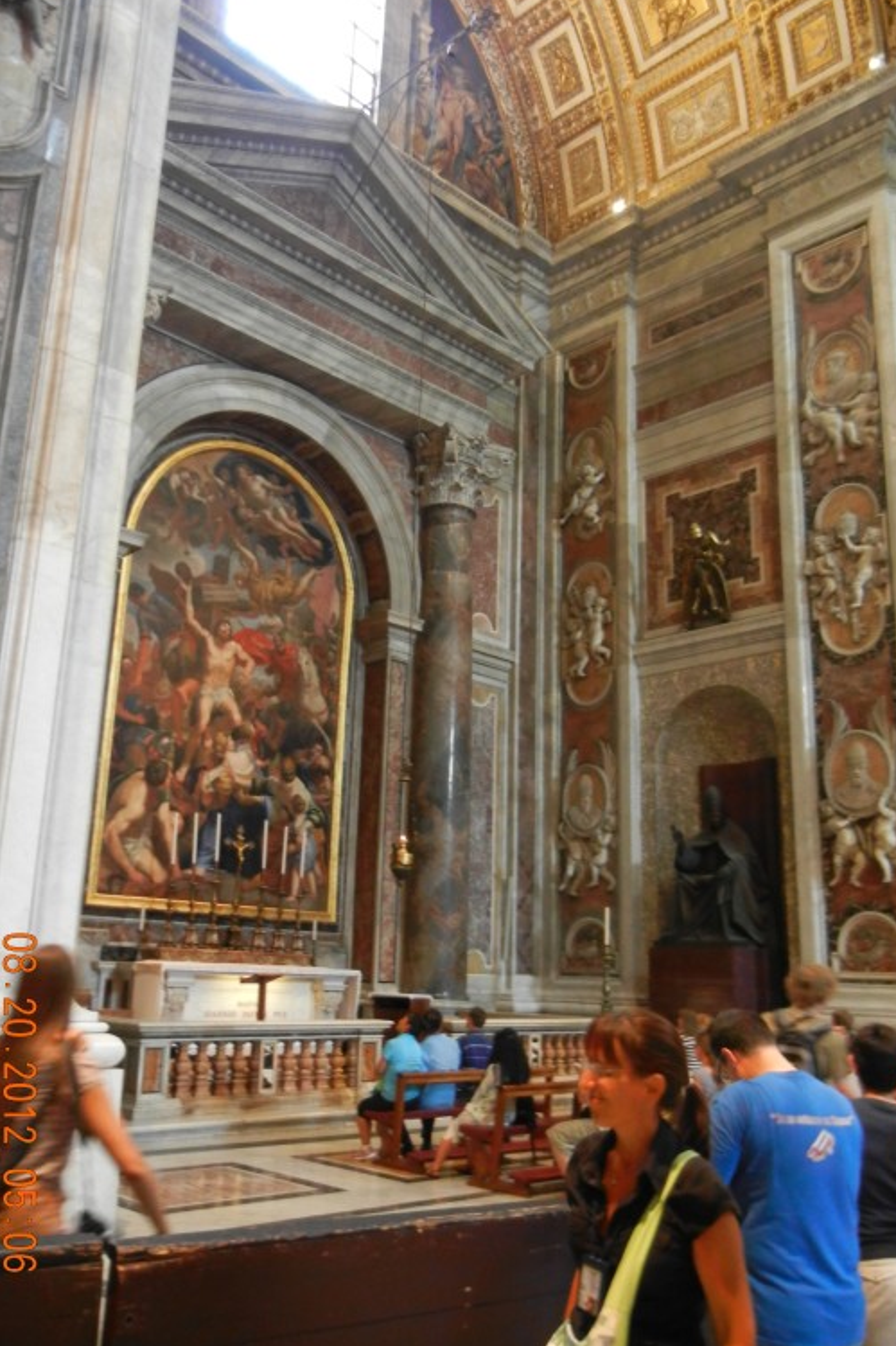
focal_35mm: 32
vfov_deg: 58.7
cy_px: 667
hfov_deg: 41.1
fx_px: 1195
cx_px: 429
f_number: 3.5
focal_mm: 5.4
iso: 200
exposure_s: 1/2.9
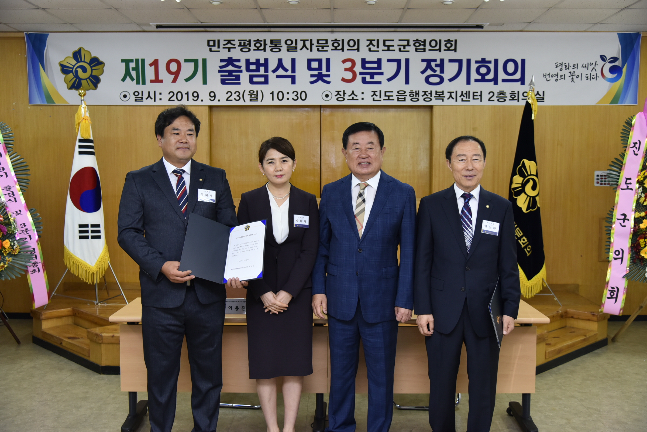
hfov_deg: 50.7
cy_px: 216
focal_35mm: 38
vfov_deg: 35.1
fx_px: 683
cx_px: 324
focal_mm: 38
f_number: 4
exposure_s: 1/125
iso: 800
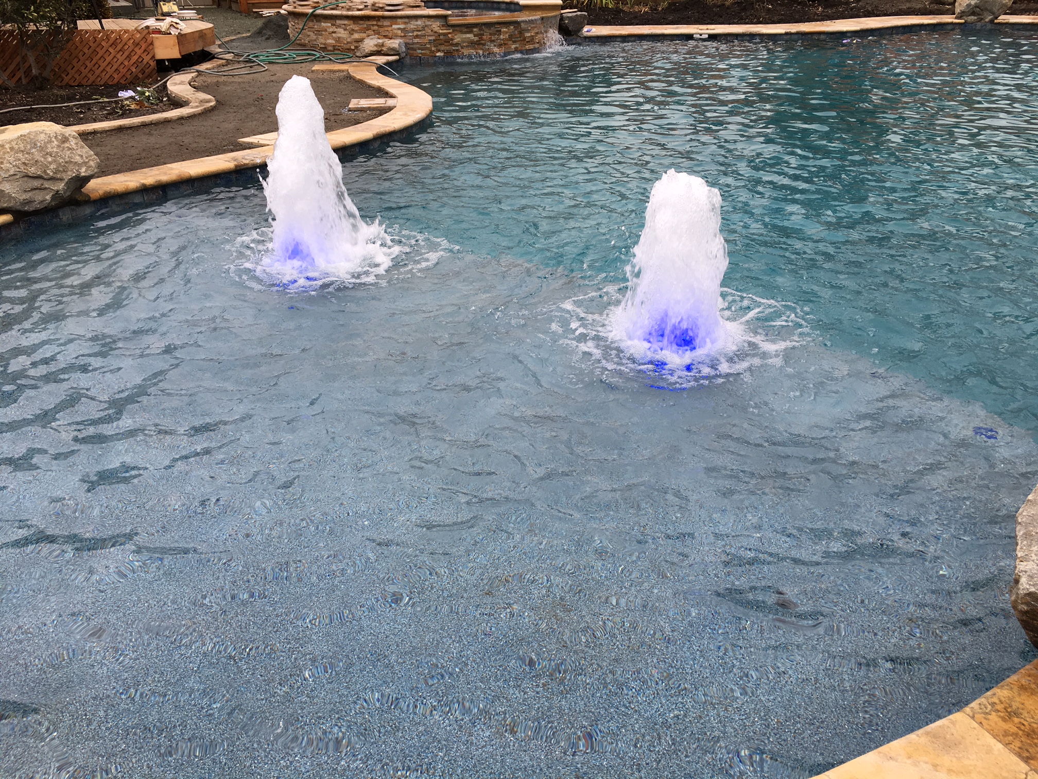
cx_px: 519
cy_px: 390
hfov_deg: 61.7
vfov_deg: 48.2
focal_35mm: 29
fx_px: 870
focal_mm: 4.15
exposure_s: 1/170
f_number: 2.2
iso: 25
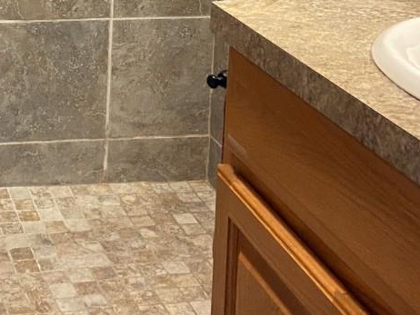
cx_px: -40
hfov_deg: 22.7
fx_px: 983
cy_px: -98
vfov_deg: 17.1
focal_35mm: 81
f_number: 1.8
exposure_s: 1/30
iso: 800
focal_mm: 4.25
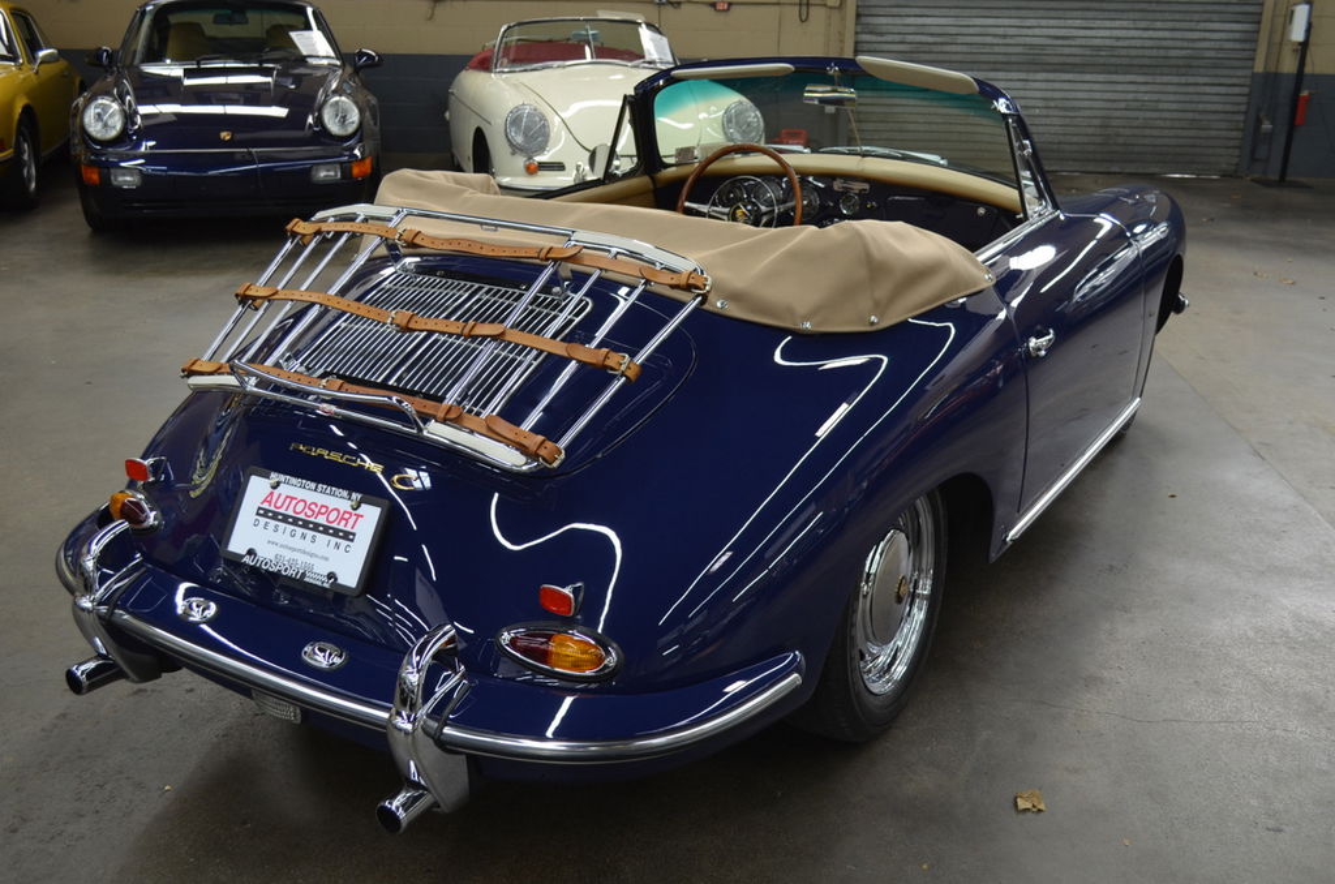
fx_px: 1332
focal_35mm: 36
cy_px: 442
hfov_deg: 53.2
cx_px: 668
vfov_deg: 36.7
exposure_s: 1/60
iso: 450
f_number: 4
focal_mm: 24
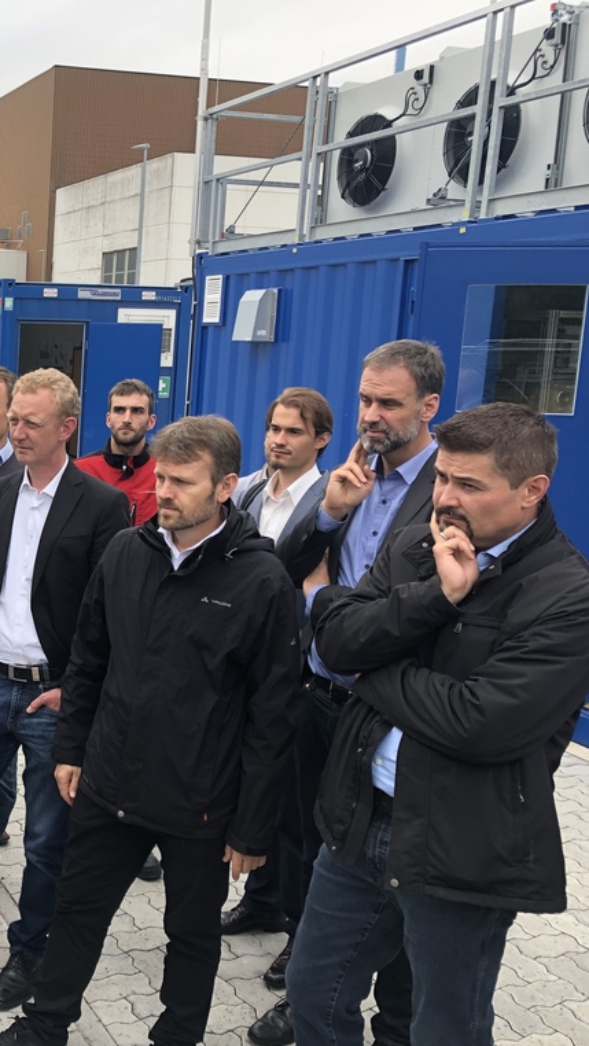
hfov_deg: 26.1
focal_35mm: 41
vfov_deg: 49.4
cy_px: 526
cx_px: -108
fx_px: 1138
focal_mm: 4
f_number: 1.8
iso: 20
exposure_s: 1/225
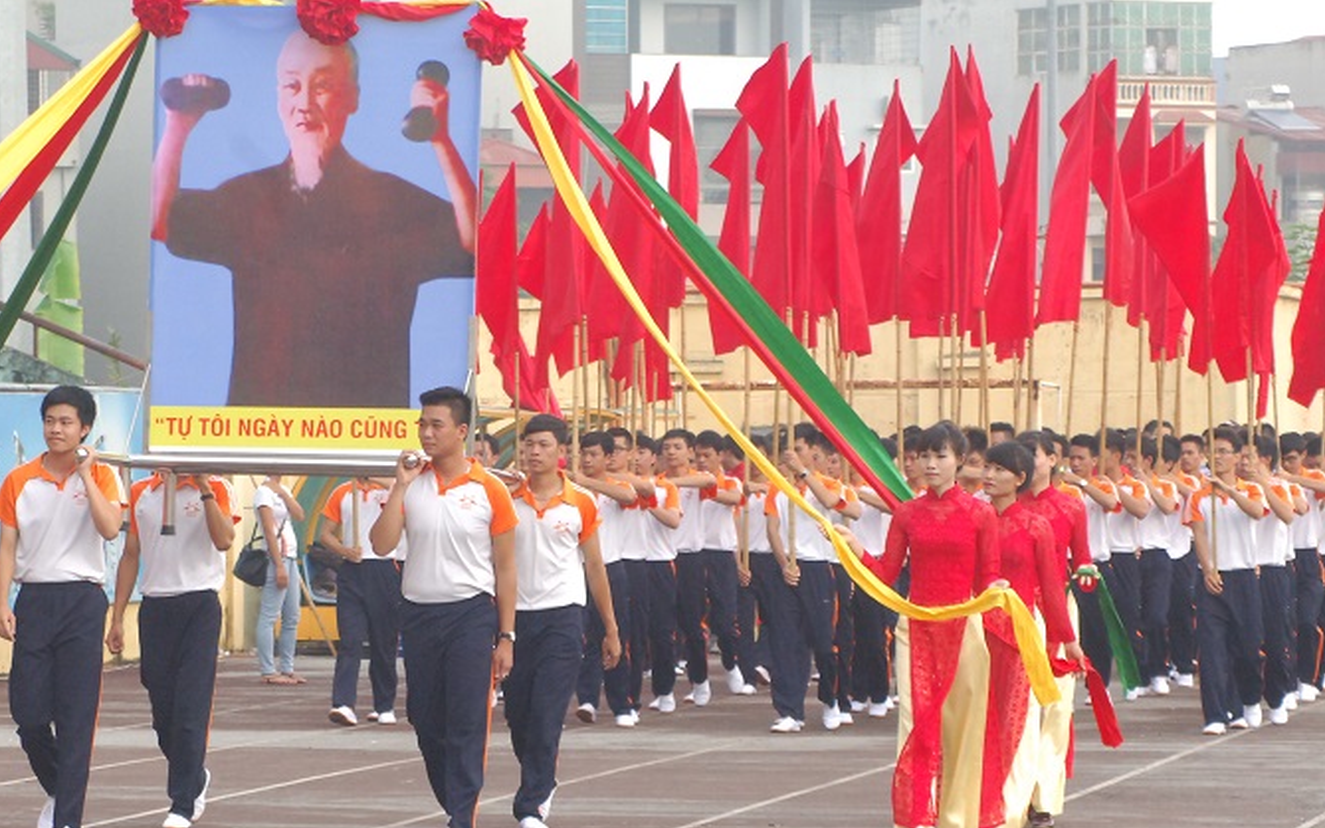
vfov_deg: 6.1
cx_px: 364
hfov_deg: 9.7
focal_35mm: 217
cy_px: 525
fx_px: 7827
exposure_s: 1/400
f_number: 10
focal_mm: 95
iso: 800
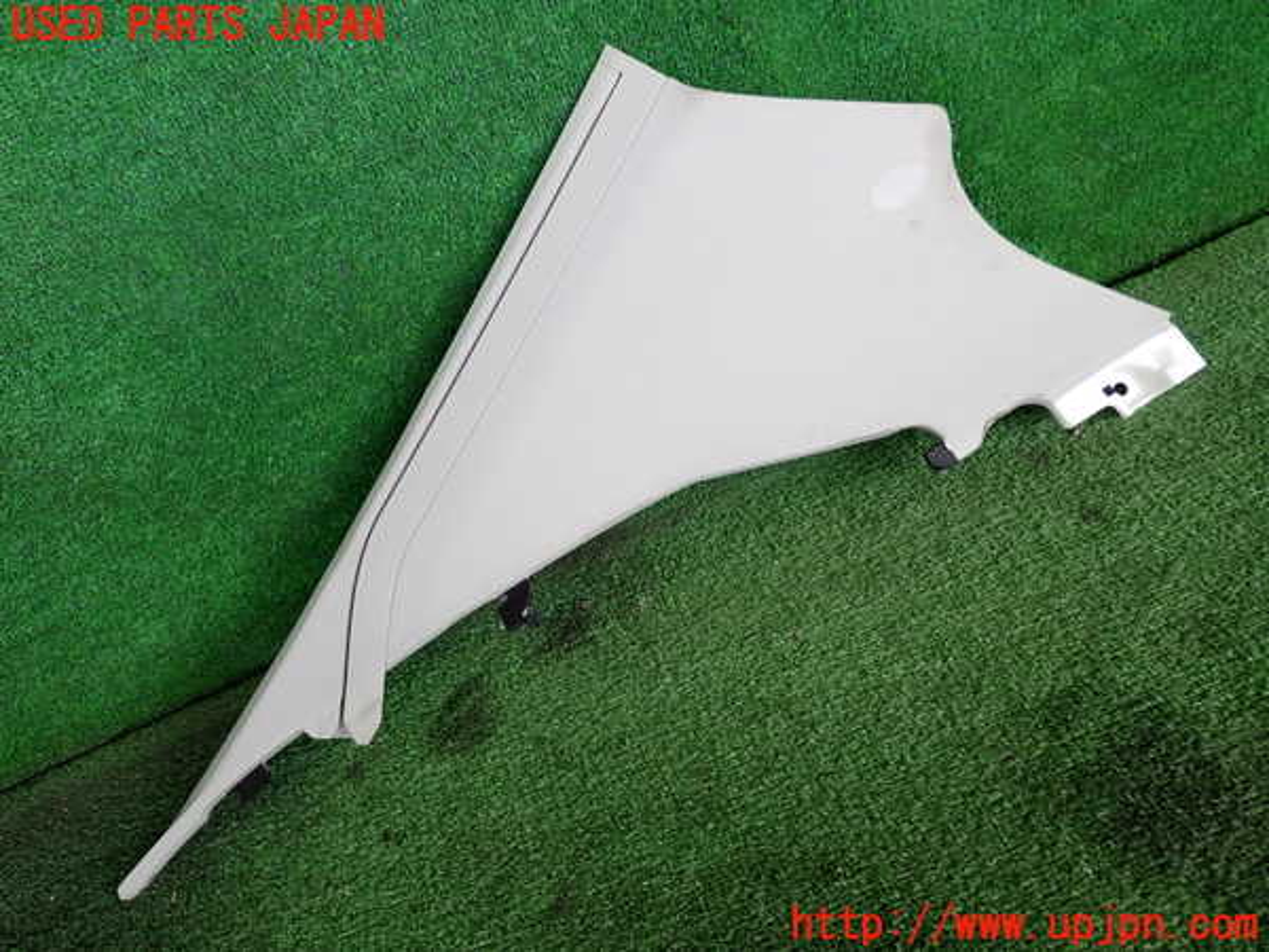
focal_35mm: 30
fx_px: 1100
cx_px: 634
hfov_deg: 60.0
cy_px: 476
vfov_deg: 46.8
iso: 125
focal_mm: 5.4
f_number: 2.3
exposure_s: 1/125
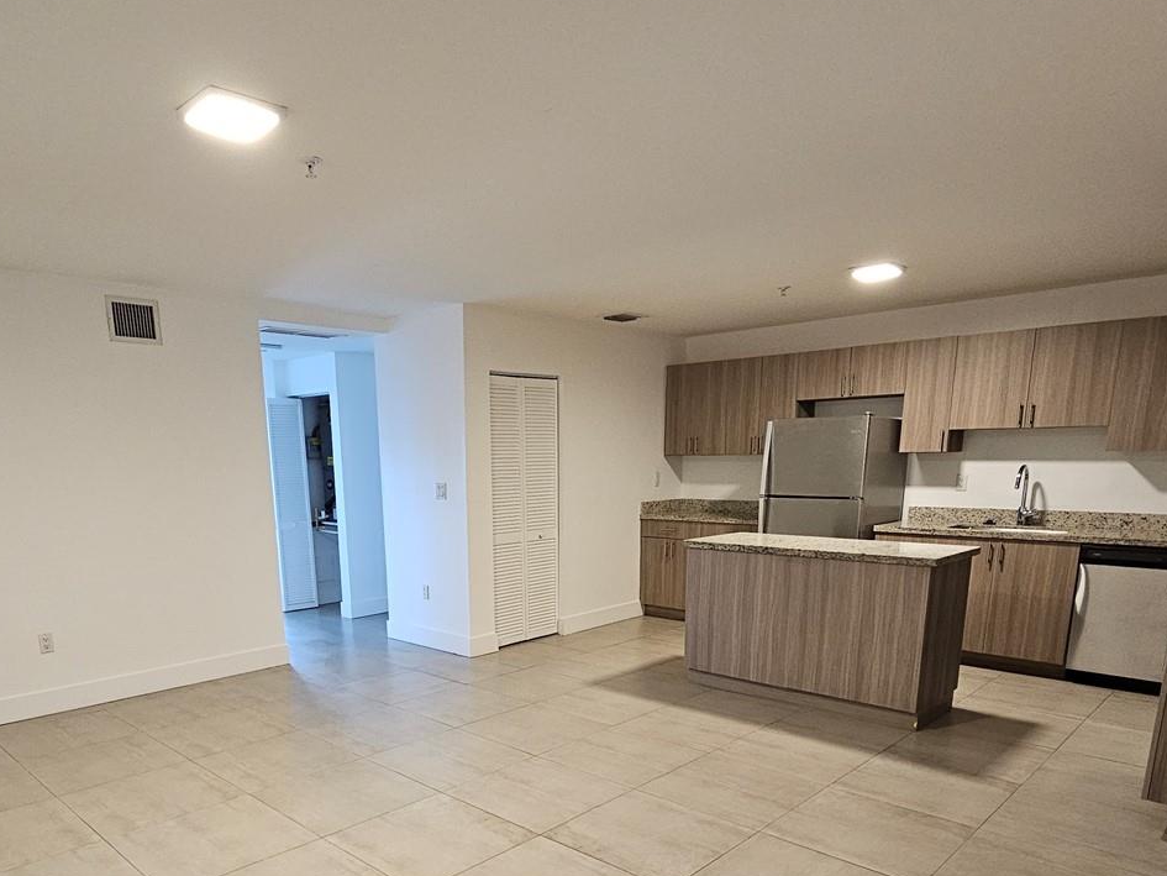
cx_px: 522
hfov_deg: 76.1
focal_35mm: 22
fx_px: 742
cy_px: 644
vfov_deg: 58.3
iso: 400
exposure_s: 1/30
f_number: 2.2
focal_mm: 2.2
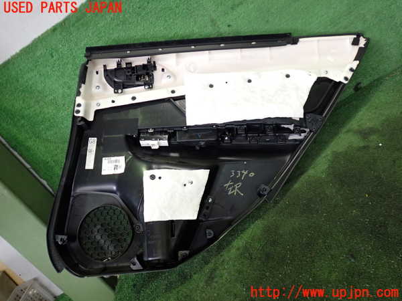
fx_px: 348
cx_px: 201
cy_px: 150
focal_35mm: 30
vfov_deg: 46.8
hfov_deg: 60.0
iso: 250
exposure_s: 1/30
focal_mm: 5.4
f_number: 2.3
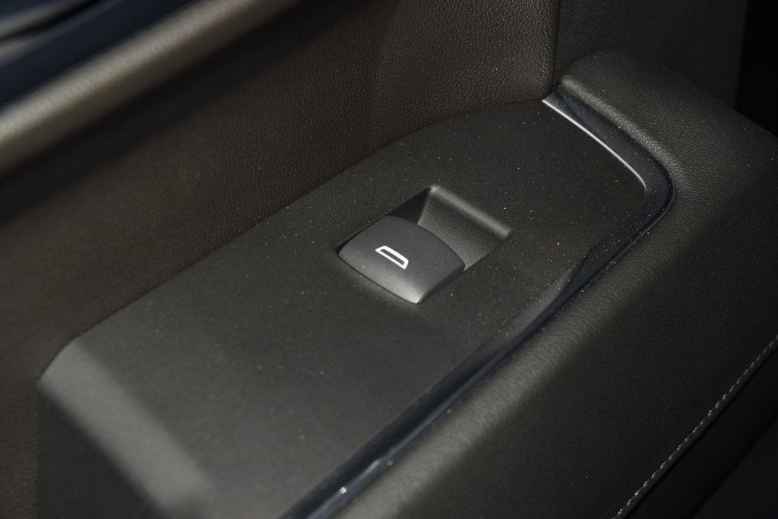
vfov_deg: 13.0
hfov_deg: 19.5
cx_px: 389
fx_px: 2269
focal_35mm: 105
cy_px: 260
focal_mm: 70
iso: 100
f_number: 8
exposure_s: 1/125
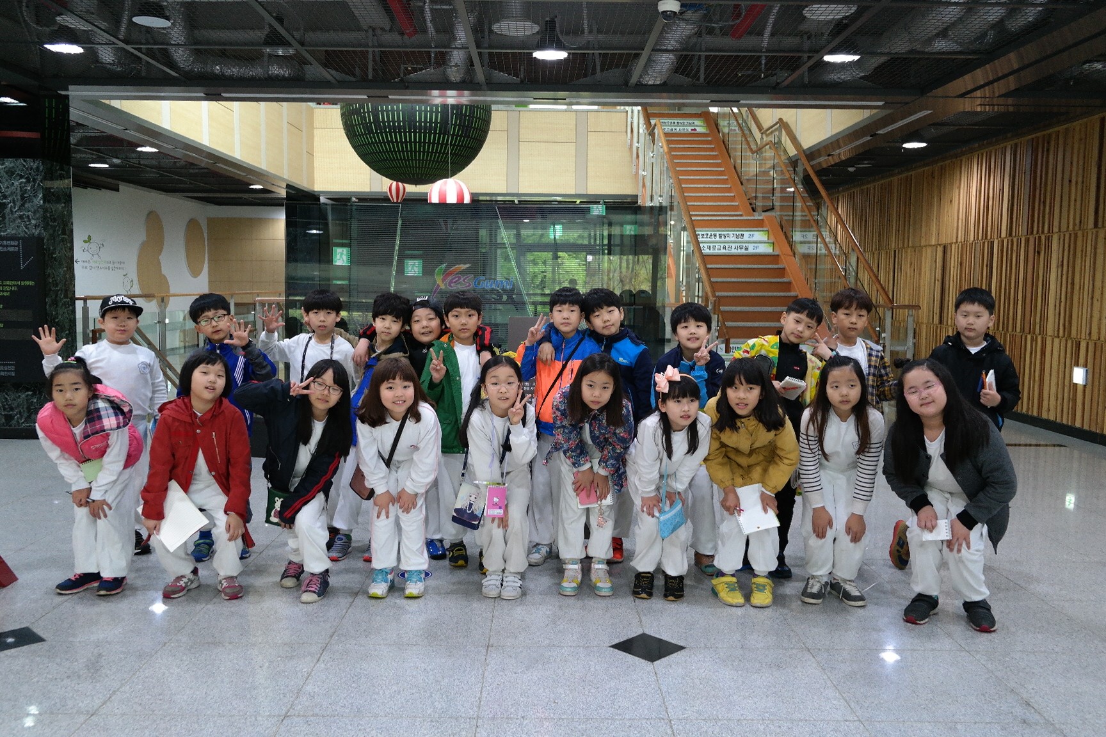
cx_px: 553
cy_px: 368
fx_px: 922
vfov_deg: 43.6
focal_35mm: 30
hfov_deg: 61.9
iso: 800
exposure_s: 1/40
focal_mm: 20
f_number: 3.5
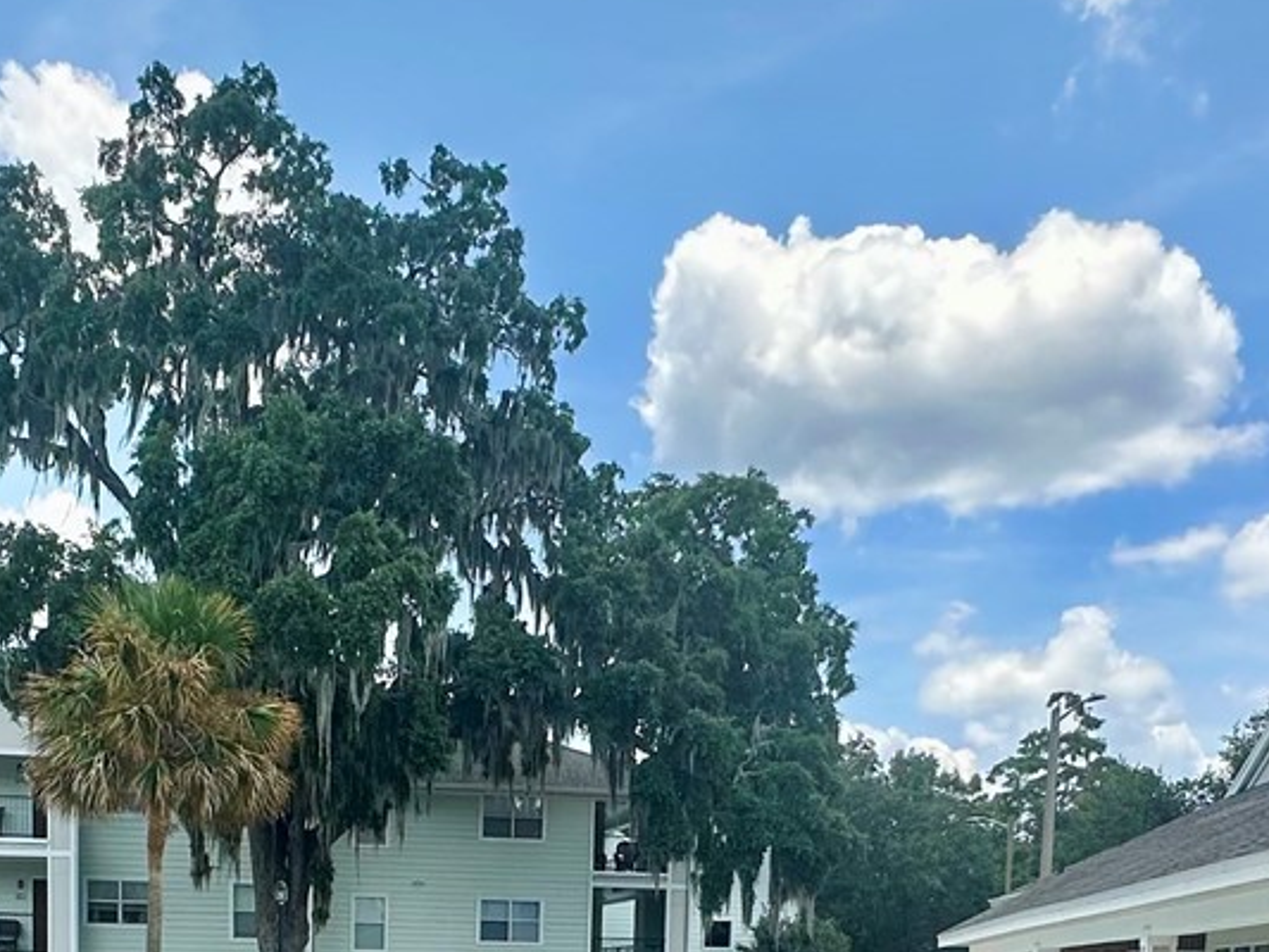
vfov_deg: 29.7
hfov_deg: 44.0
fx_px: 1540
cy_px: 1126
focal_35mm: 42
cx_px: 398
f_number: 2.2
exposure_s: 1/1062
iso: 40
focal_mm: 2.22
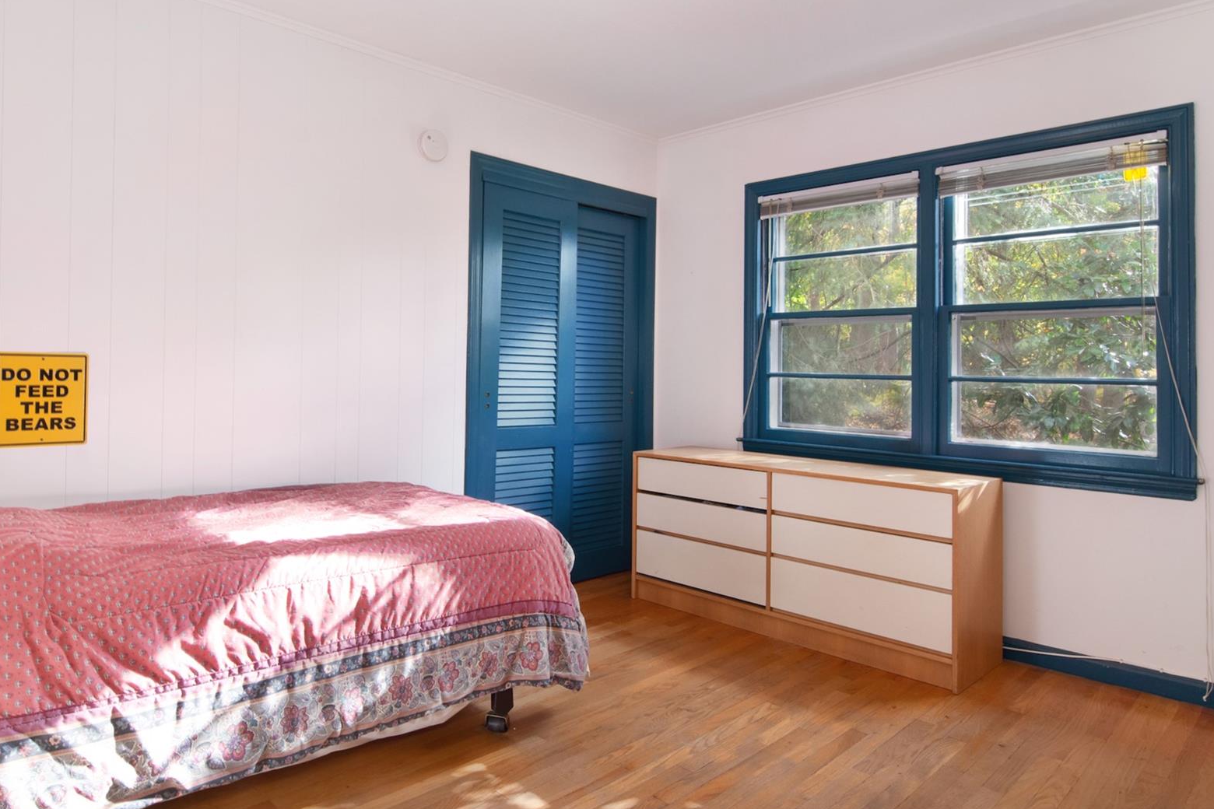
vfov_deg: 57.8
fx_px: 730
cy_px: 353
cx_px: 534
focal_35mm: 22
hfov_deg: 79.1
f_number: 11
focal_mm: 11
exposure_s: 1/40
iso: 640
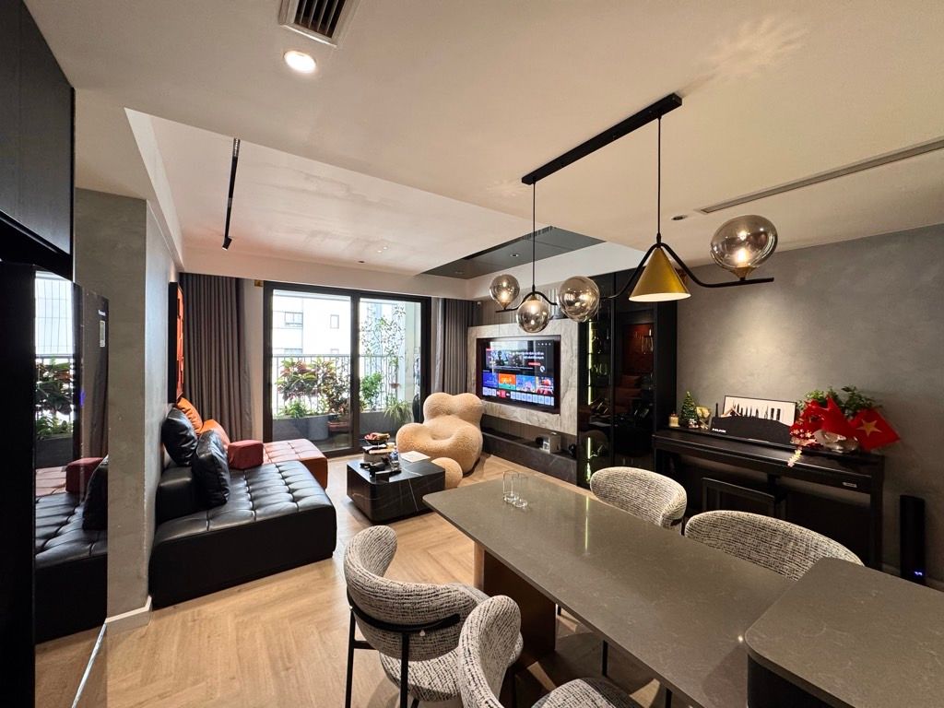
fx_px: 382
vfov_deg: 85.7
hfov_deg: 102.1
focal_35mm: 14
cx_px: 472
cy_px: 354
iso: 200
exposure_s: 1/100
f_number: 2.2
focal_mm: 2.22
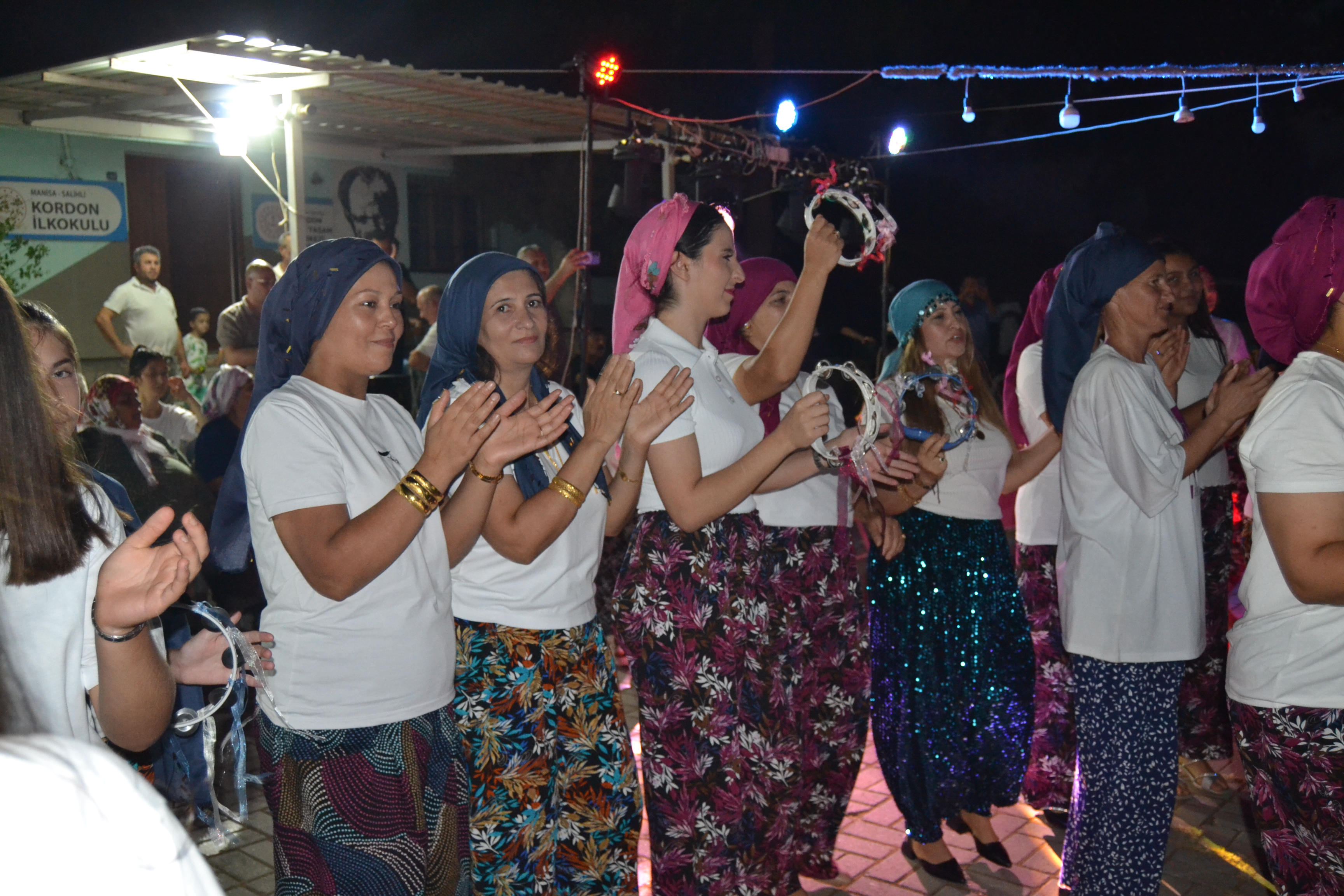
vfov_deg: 40.0
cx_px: 672
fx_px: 1232
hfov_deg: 57.2
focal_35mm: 33
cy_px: 448
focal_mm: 22
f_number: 3.5
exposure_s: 1/60
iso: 2200
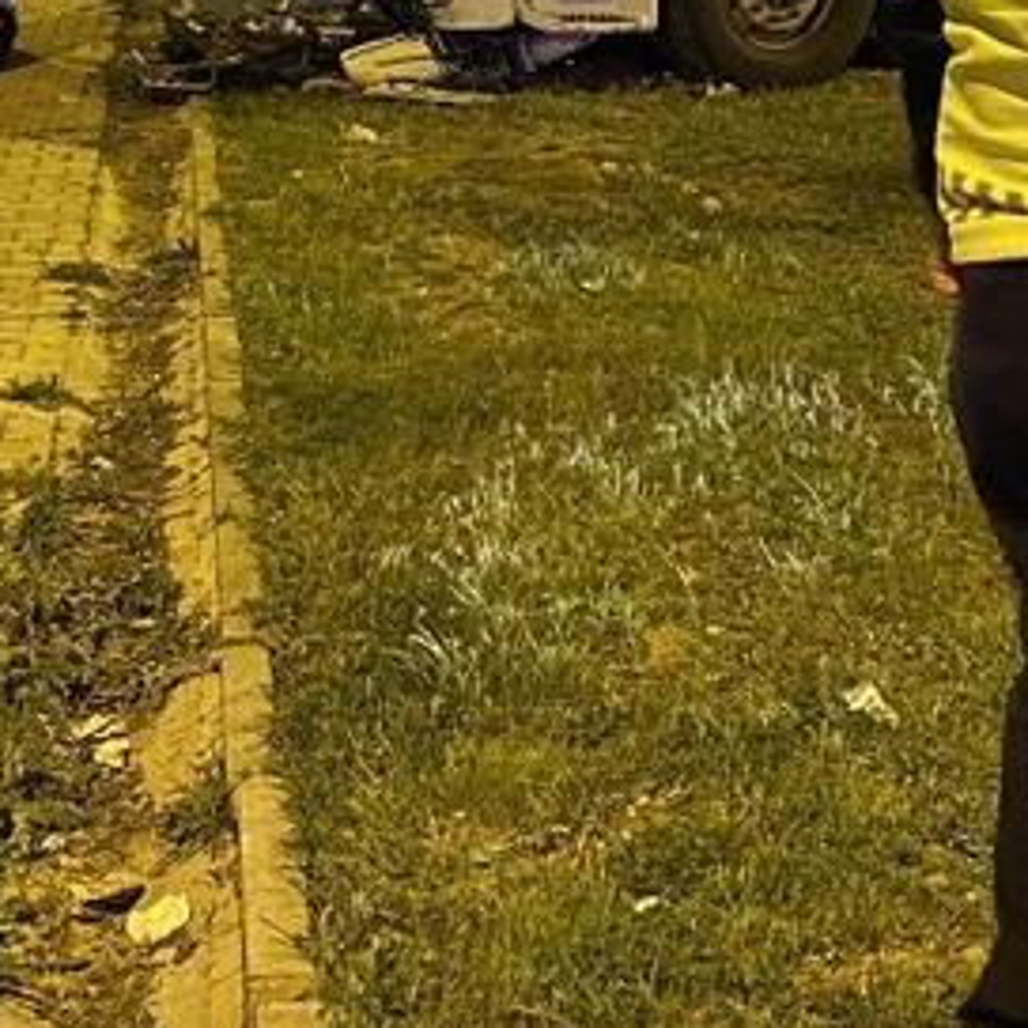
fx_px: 2184
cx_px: 518
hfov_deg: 26.5
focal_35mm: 65
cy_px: 43
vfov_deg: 25.4
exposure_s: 1/20
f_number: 1.8
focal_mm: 4.25
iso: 1000
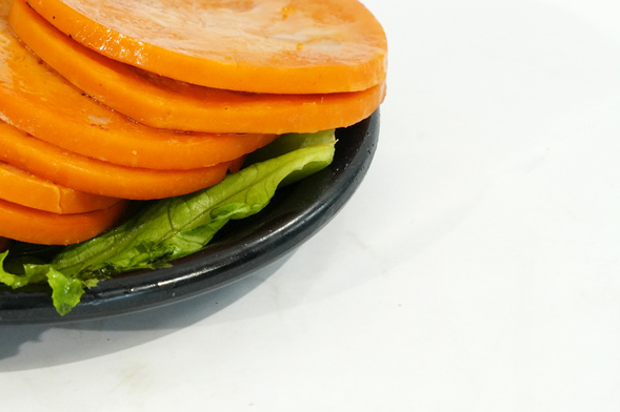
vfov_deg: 8.7
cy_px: 75
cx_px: -3
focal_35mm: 157
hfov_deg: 12.9
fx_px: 2702
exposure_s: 1/160
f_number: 11
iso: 2000
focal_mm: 77
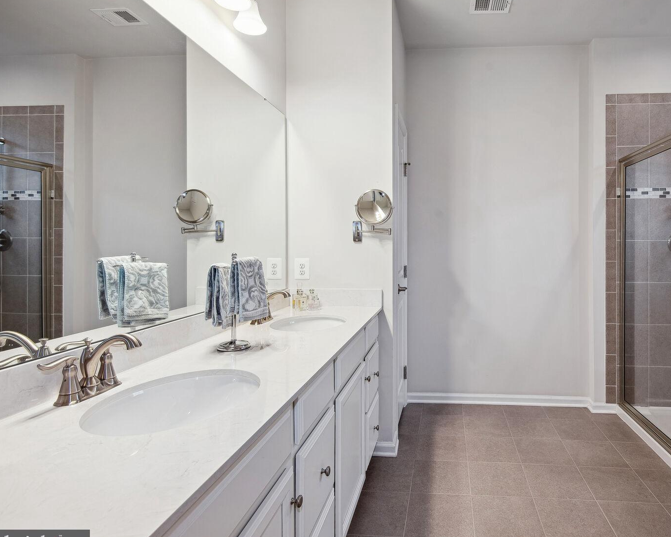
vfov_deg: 70.8
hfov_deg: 81.6
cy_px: 277
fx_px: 377
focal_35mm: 19
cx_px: 422
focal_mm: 16
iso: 200
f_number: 8
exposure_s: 1/13
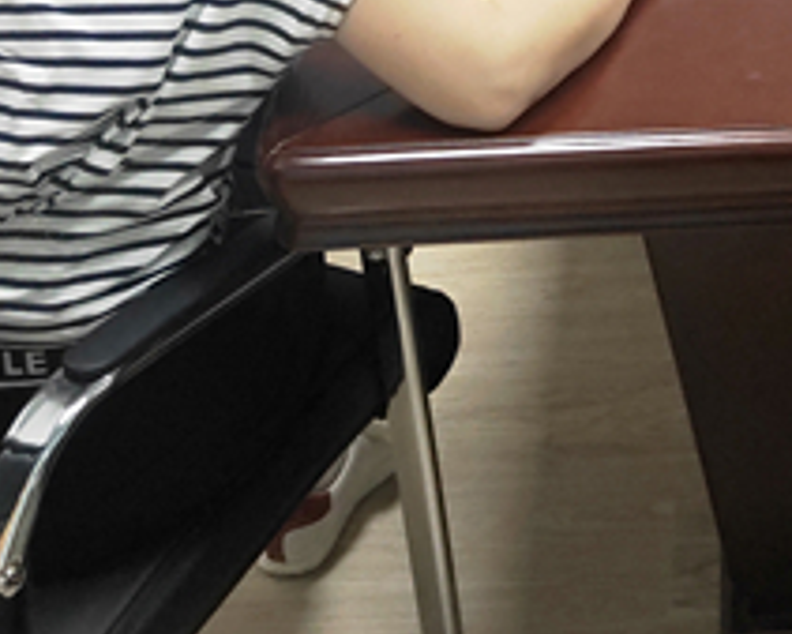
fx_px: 1993
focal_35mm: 85
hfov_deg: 20.5
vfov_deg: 16.4
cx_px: 1028
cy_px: -330
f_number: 1.7
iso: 522
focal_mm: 3.97
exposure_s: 1/50
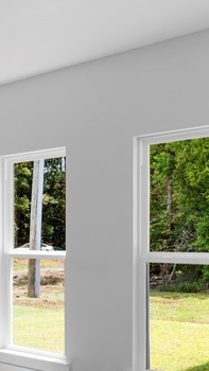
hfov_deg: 20.6
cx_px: -55
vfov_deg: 38.3
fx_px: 528
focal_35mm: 54
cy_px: 244
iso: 100
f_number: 7.1
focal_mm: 11
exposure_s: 1/10
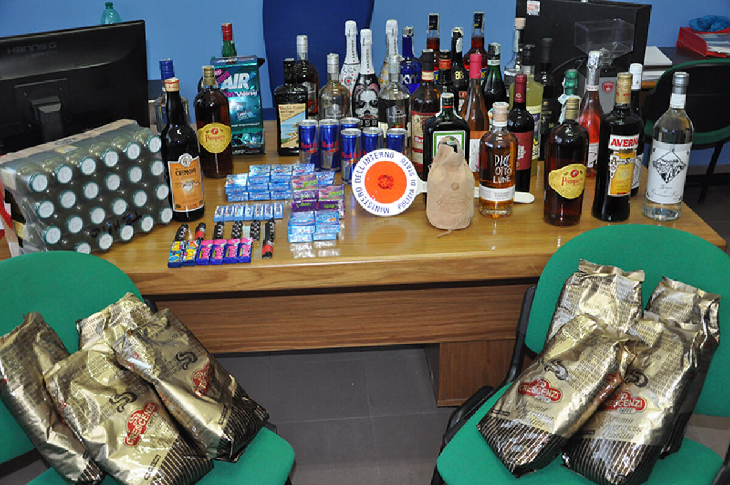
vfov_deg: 34.1
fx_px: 790
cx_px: 365
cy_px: 242
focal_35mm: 39
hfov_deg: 49.6
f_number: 4
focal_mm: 26
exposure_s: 1/60
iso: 800
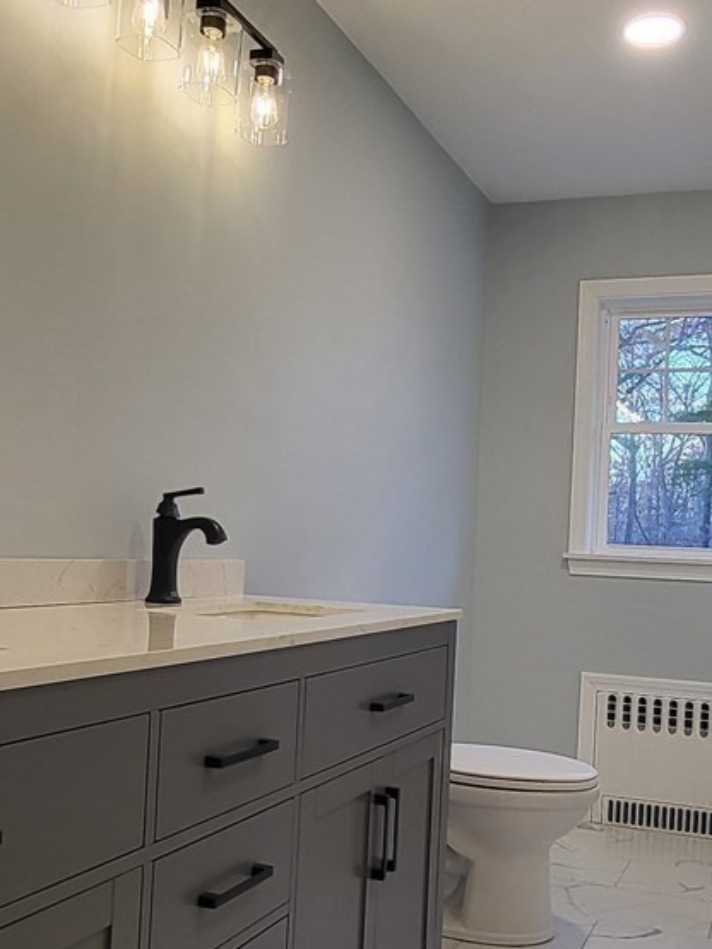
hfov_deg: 39.5
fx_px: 988
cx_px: 412
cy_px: 556
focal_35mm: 36
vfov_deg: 51.1
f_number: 2.2
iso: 100
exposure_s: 1/60
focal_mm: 1.74
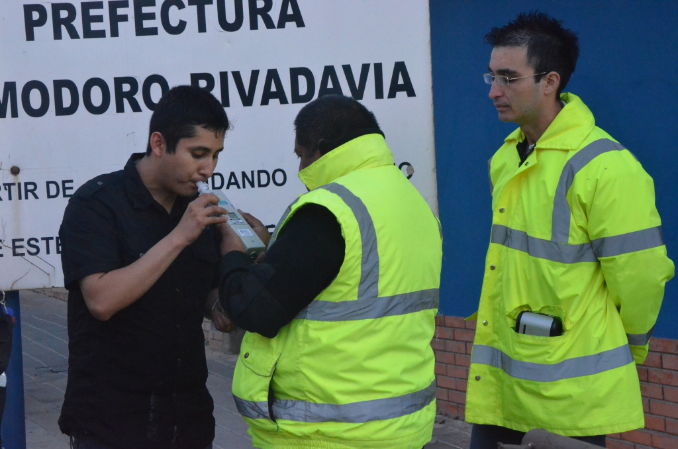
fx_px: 1748
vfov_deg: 14.6
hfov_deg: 22.0
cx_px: 339
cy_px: 224
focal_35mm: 93
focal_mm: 62
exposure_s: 1/400
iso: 6400
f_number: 10
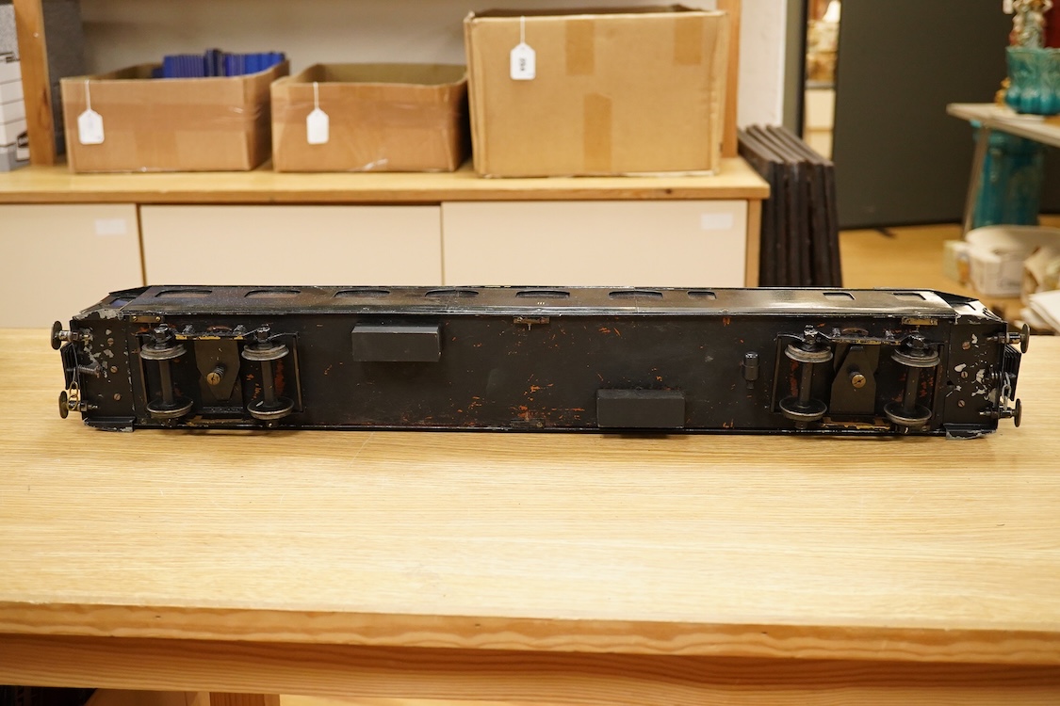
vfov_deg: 29.9
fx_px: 1325
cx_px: 530
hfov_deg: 43.6
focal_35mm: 45
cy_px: 353
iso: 2500
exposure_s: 1/160
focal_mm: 30
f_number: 7.1
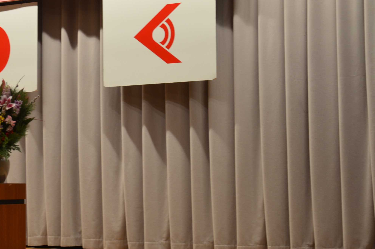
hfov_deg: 17.3
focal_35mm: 117
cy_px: 131
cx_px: 47
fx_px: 1216
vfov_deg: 11.7
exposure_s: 1/30
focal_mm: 42
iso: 400
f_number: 4.8
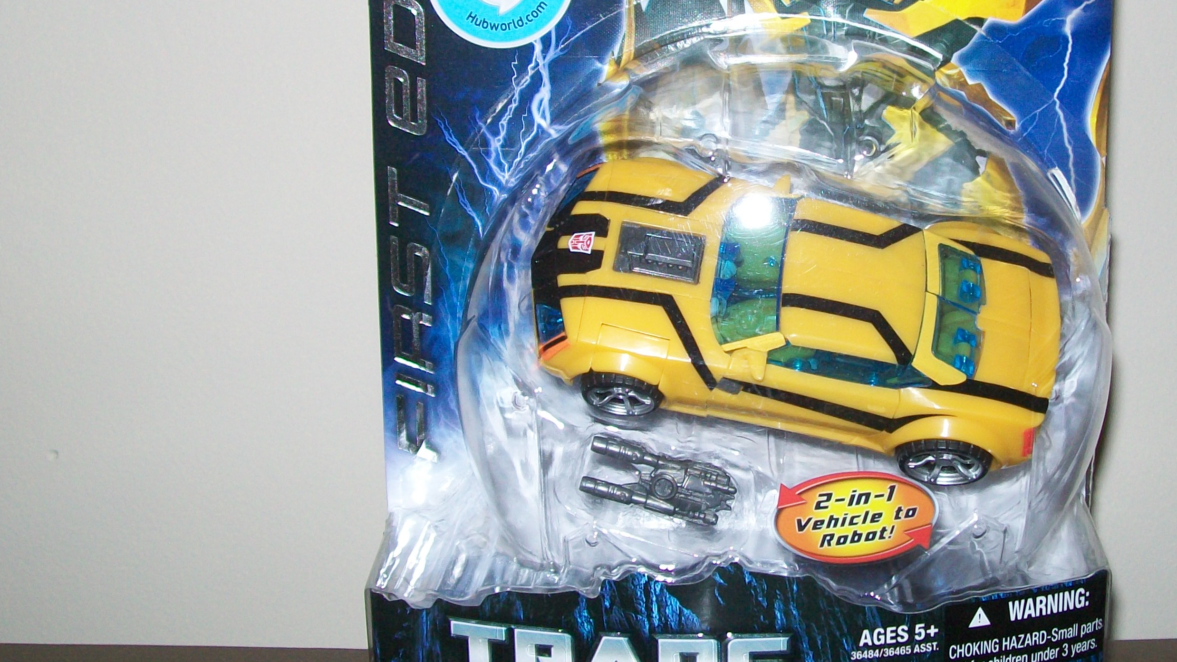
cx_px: 732
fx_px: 1717
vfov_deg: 21.8
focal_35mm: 55
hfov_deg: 37.6
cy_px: 245
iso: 64
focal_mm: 6
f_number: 2.7
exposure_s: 1/60
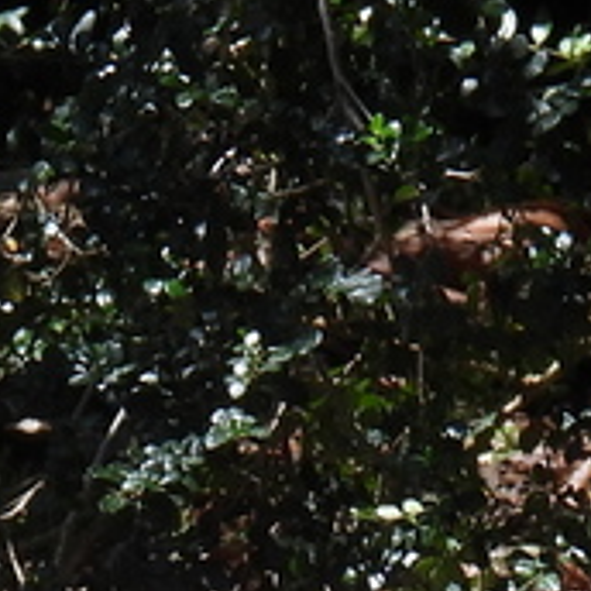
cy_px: 1587
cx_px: -512
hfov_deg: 0.9
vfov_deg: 0.9
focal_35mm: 1978
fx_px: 38207
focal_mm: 53.5
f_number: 5
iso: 100
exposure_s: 1/400
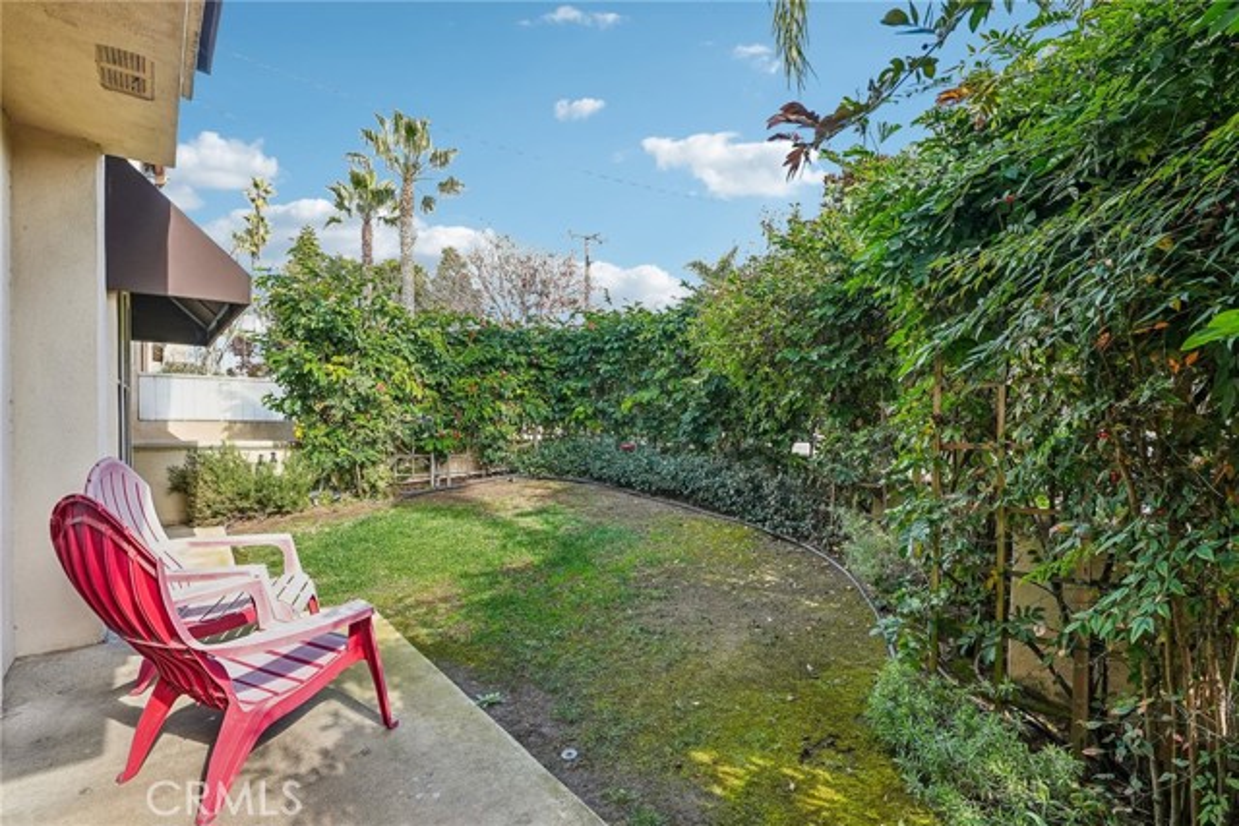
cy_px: 413
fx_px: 551
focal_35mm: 16
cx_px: 620
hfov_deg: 96.7
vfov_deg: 73.8
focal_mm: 16
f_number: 8
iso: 400
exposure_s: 1/80
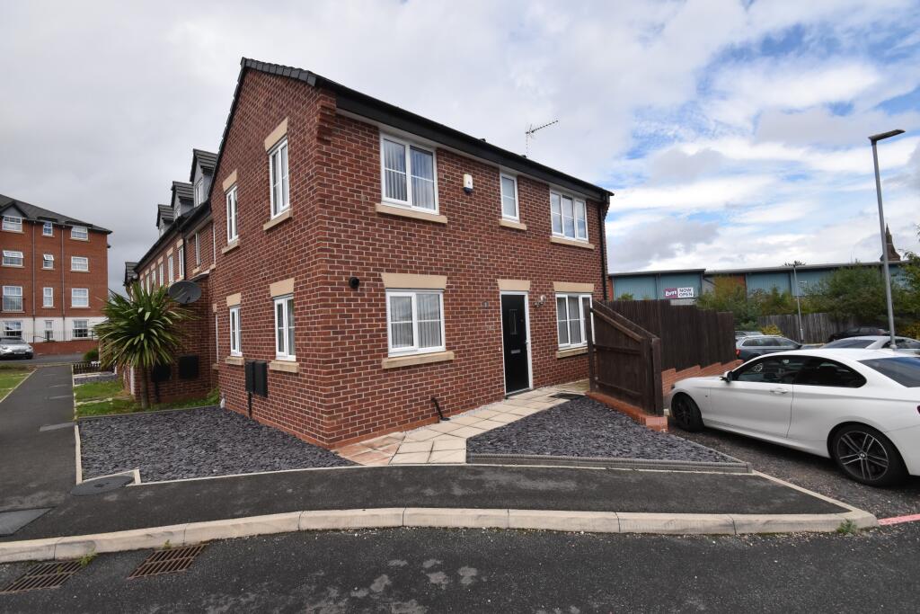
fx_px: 383
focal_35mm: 15
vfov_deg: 77.3
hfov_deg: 100.4
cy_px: 307
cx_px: 460
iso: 800
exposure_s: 1/640
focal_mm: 10
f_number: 13
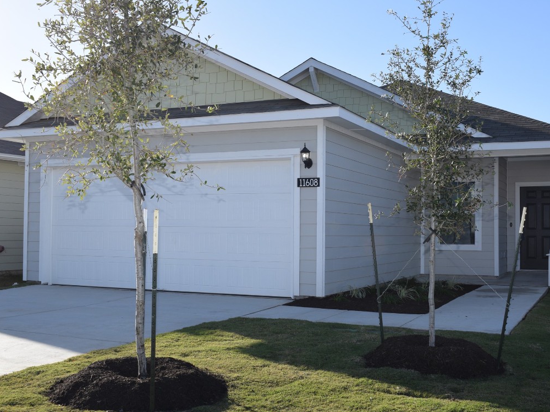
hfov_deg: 45.2
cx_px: 288
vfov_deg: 34.7
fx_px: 660
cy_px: 202
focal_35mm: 42
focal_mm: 25
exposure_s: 1/320
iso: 200
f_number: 9
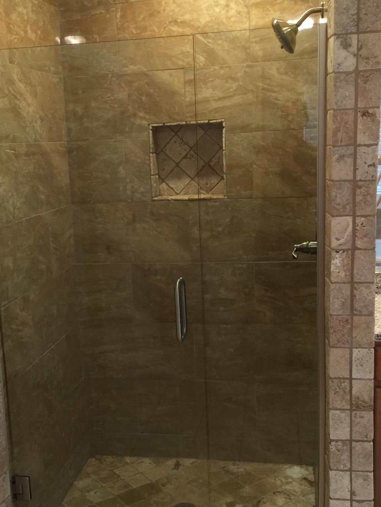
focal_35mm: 43
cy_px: 273
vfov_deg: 43.8
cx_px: 158
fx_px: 631
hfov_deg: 33.5
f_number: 2.2
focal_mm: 4.15
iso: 80
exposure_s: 1/15
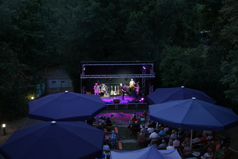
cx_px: 119
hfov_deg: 53.1
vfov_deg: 36.9
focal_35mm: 36
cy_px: 80
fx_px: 238
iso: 800
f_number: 4.5
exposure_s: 1/30
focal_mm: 24
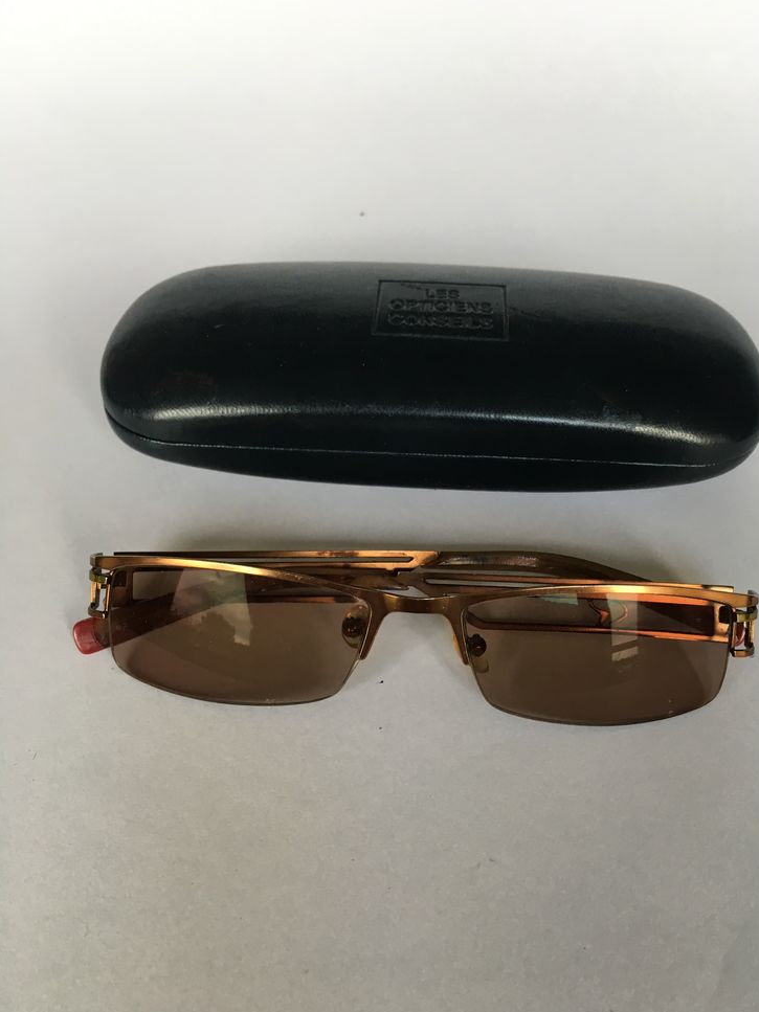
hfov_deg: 46.8
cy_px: 504
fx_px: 877
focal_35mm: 30
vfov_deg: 60.0
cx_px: 392
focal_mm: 4.15
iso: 40
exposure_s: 1/33
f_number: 2.2
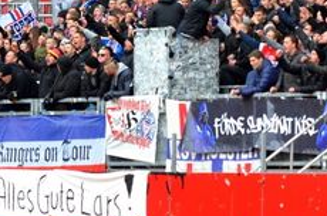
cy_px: 2
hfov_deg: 5.0
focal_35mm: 416
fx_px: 3768
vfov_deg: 3.3
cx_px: 286
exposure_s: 1/1000
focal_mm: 112
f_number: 4
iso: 1000
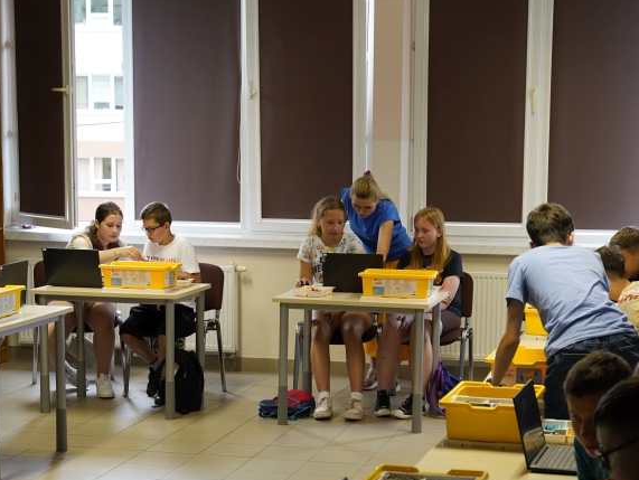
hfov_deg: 23.8
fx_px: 1515
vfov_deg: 17.9
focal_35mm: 82
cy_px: 378
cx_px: 335
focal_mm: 47.6
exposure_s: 1/160
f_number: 4
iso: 640
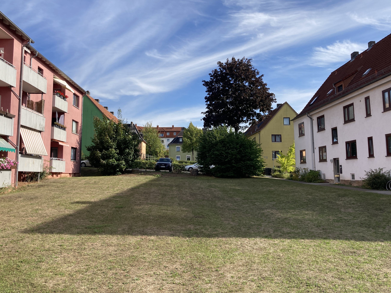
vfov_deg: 45.4
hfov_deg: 58.4
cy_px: 135
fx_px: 350
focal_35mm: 31
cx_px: 195
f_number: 1.8
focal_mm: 3.99
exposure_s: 1/1656
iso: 20
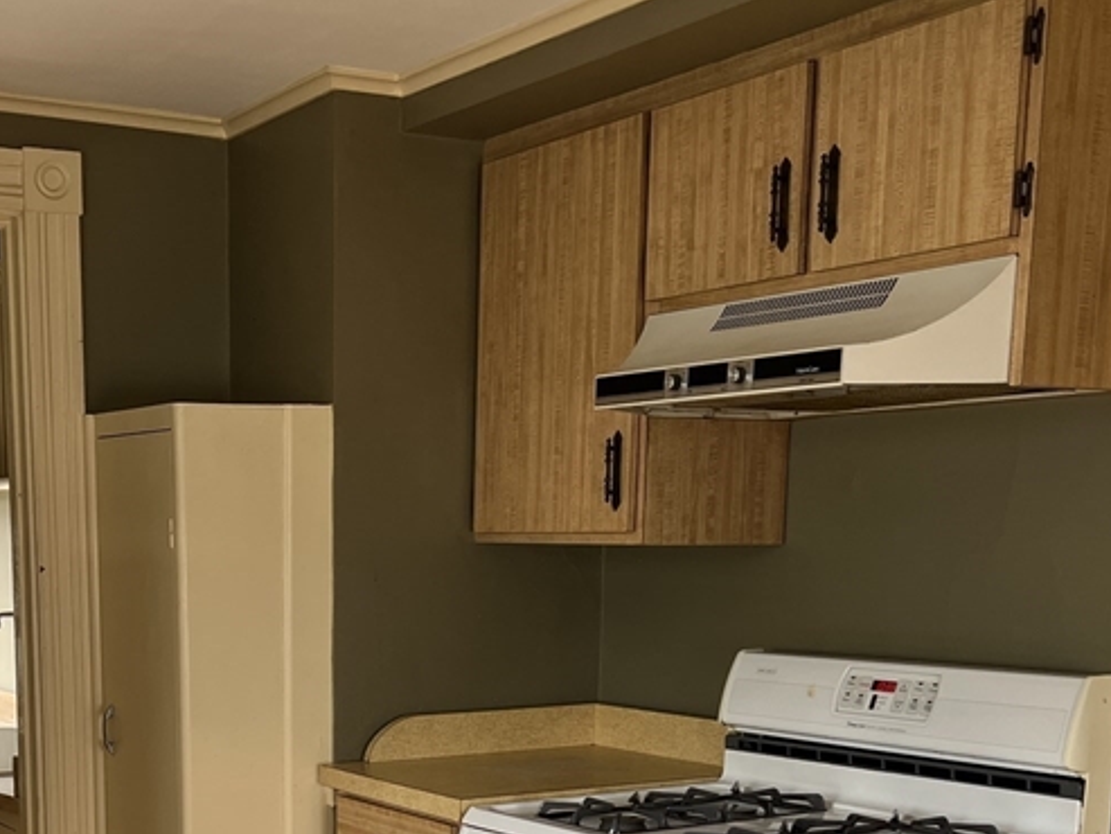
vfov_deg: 25.7
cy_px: 825
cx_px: 284
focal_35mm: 54
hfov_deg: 34.8
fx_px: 1734
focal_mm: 5.7
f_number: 1.5
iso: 80
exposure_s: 1/121
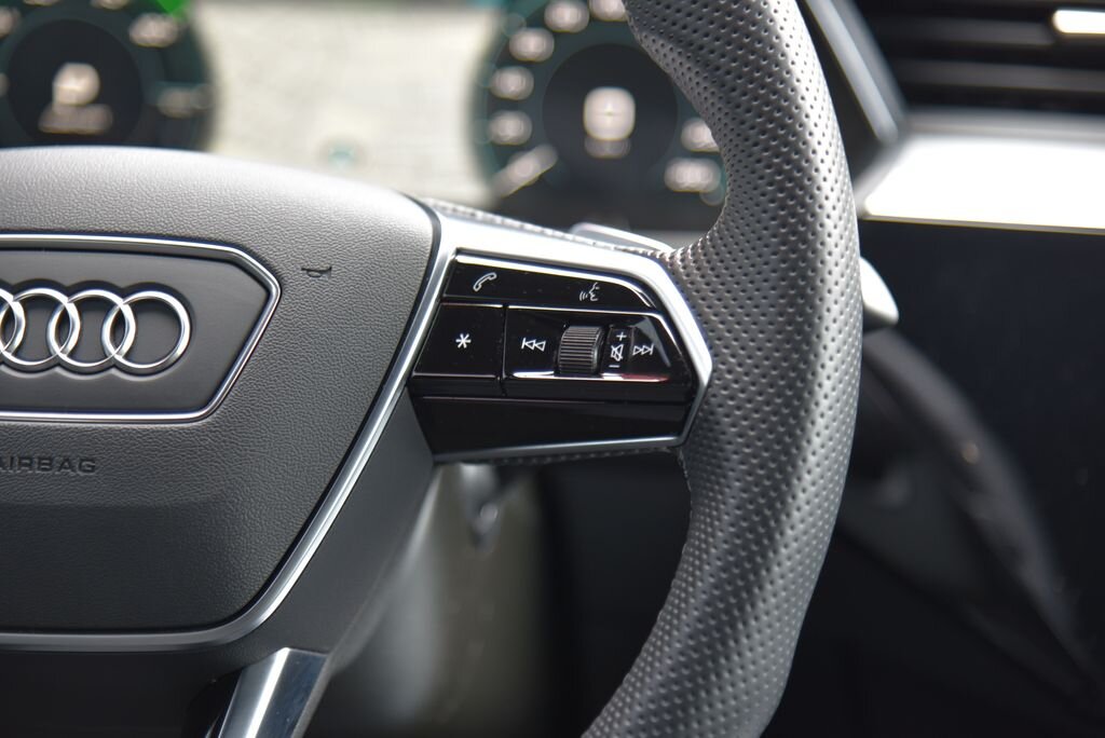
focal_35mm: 120
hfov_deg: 17.1
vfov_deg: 11.4
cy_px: 369
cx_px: 552
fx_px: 3685
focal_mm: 120
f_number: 4
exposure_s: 1/13
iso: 500
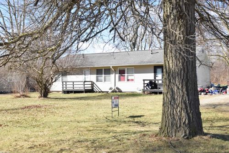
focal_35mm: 45
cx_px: 114
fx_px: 286
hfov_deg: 43.6
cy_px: 76
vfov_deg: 29.9
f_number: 7.1
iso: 100
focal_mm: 30
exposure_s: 1/200
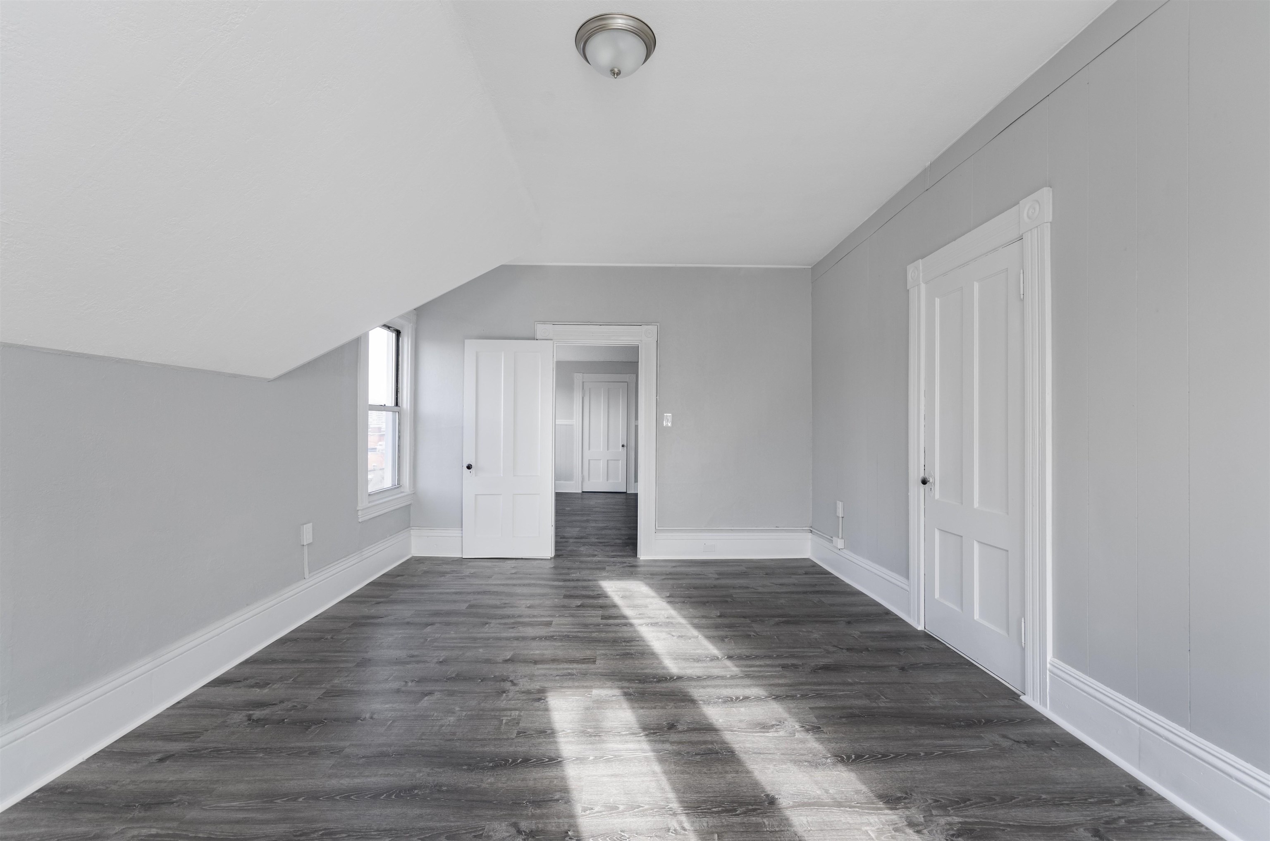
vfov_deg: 77.1
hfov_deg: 100.5
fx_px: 528
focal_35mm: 15
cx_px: 635
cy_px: 420
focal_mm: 10
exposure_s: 1/30
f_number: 10
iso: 320
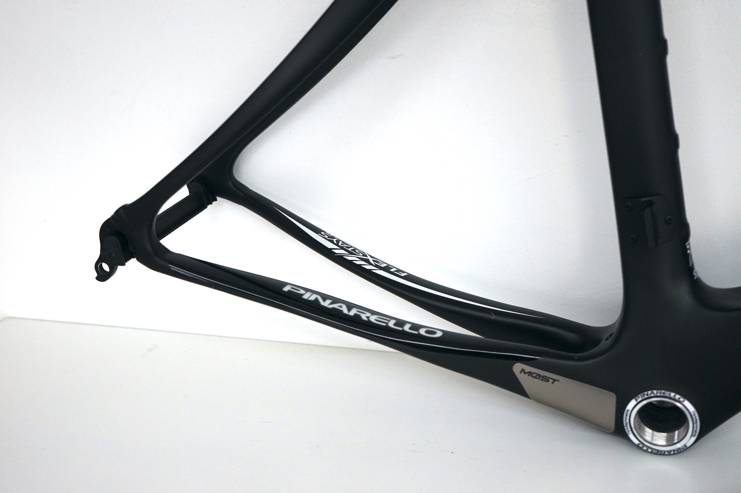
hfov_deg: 41.9
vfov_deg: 28.6
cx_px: 370
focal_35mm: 47
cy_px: 246
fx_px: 967
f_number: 4.5
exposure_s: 1/160
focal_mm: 47
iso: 1250
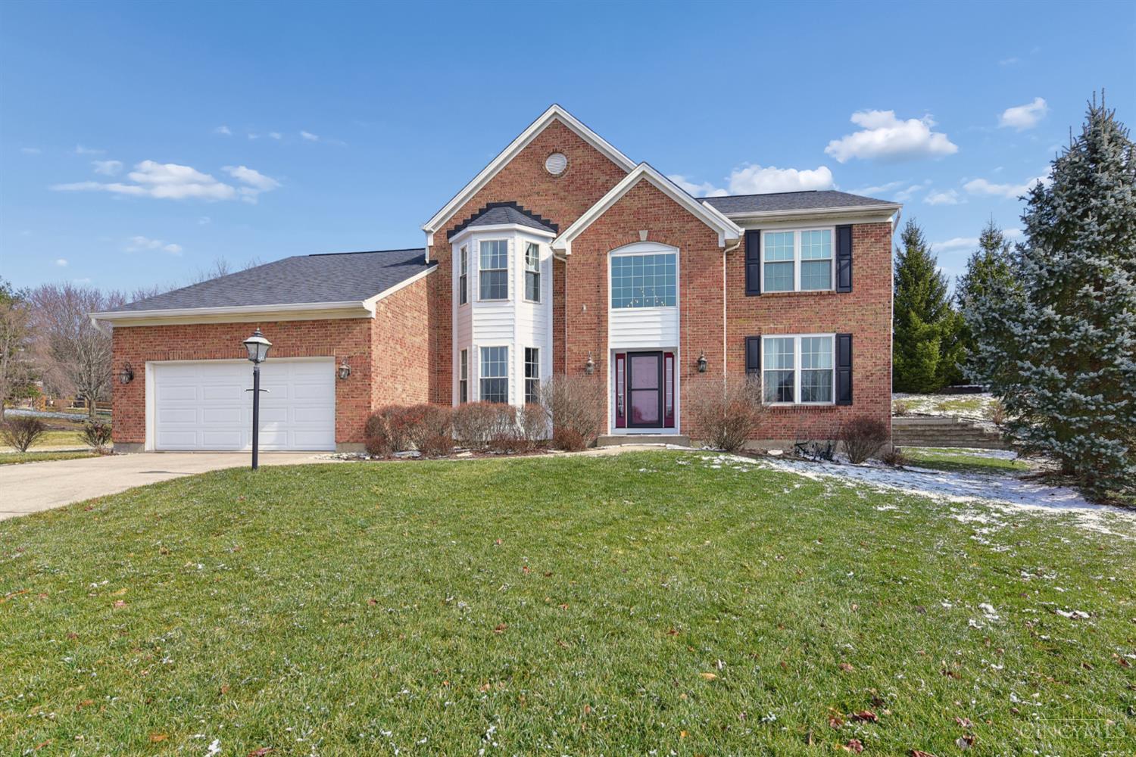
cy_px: 378
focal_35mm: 17
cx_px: 568
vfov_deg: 70.4
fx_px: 536
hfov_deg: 93.3
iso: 400
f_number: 8
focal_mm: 17
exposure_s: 1/400
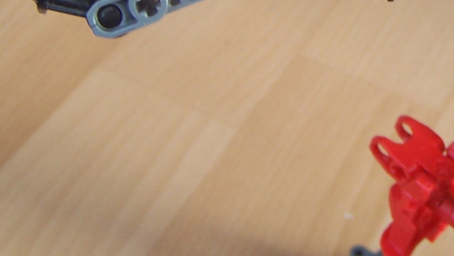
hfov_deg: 19.6
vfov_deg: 10.8
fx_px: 1288
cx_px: 415
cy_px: -173
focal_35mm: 107
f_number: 2.8
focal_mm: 6.3
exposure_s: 1/60
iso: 80
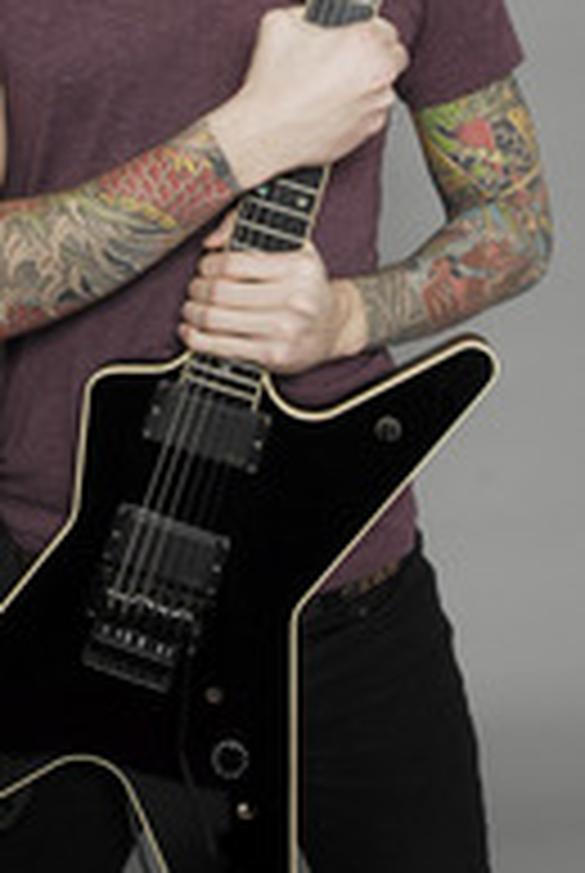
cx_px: 135
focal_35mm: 62
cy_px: 176
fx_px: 1506
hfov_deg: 21.8
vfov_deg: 31.5
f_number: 13
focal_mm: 20
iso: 100
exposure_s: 1/50
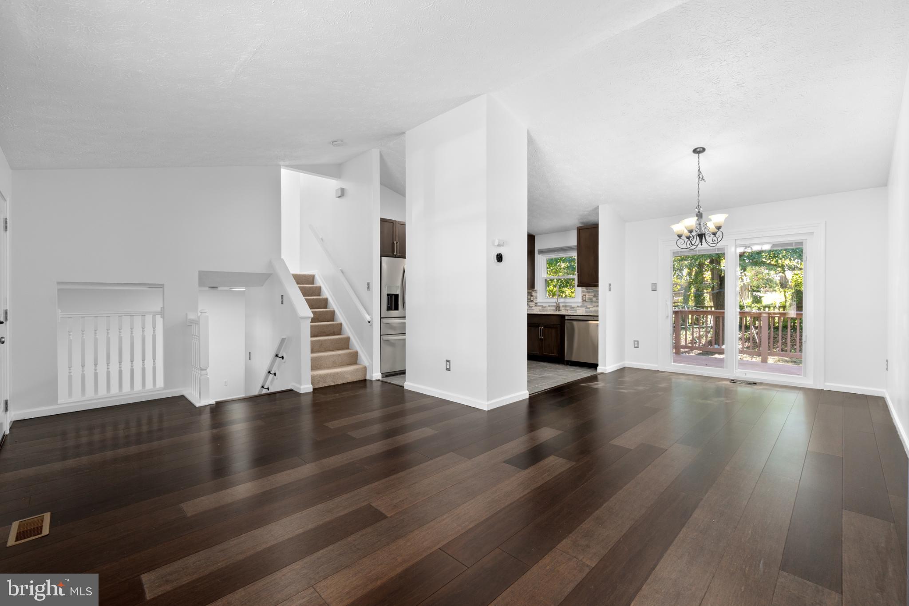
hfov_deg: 100.4
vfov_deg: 77.3
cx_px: 454
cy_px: 303
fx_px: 379
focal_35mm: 15
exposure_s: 1.3
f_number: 9
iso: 100
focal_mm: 10
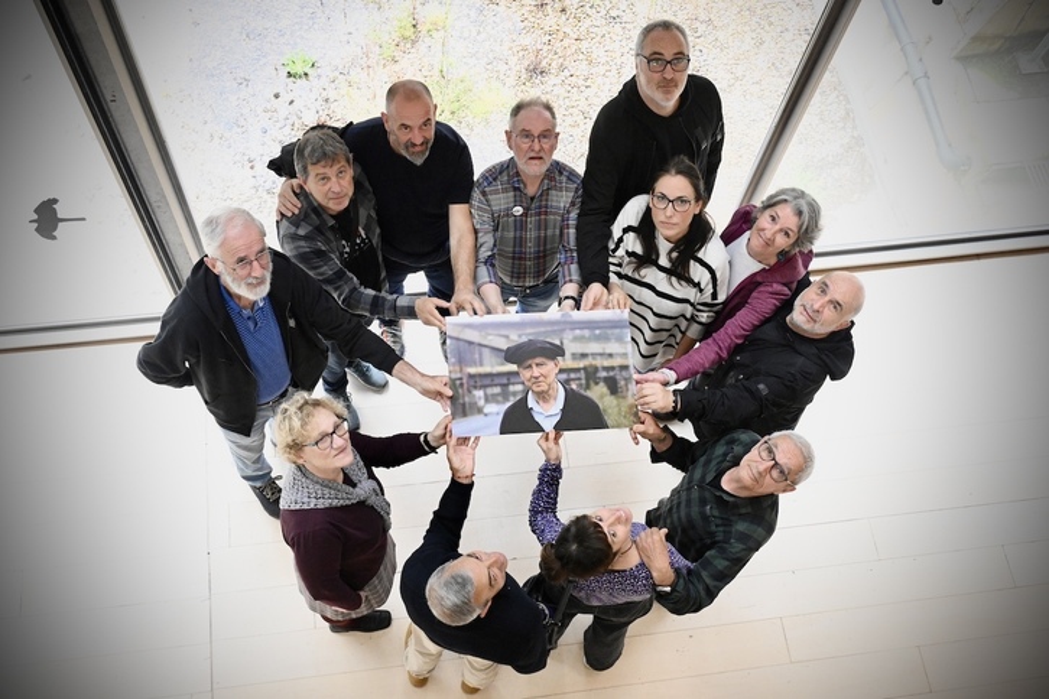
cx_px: 524
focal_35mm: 34
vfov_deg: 39.4
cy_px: 350
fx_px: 976
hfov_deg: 56.5
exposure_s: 1/400
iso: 6400
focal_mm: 33.5
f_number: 8
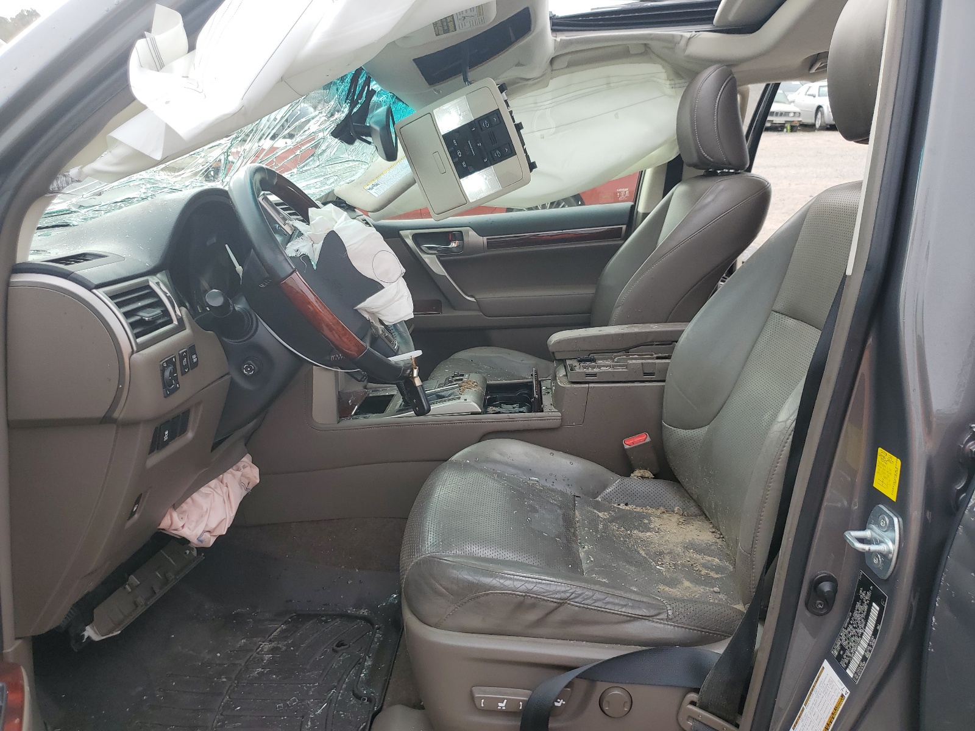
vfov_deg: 53.1
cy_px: 366
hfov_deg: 67.3
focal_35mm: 26
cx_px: 488
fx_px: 732
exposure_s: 1/500
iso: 50
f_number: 1.5
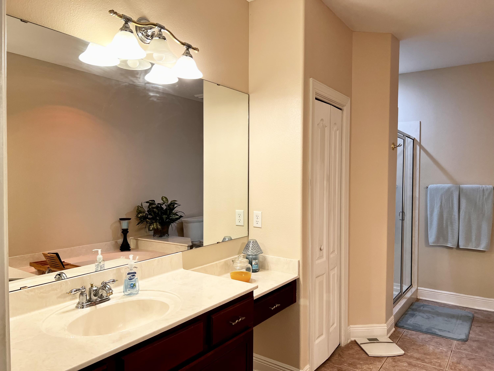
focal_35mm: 26
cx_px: 247
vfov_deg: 53.1
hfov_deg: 67.3
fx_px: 371
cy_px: 186
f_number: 1.5
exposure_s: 1/120
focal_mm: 5.7
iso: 125
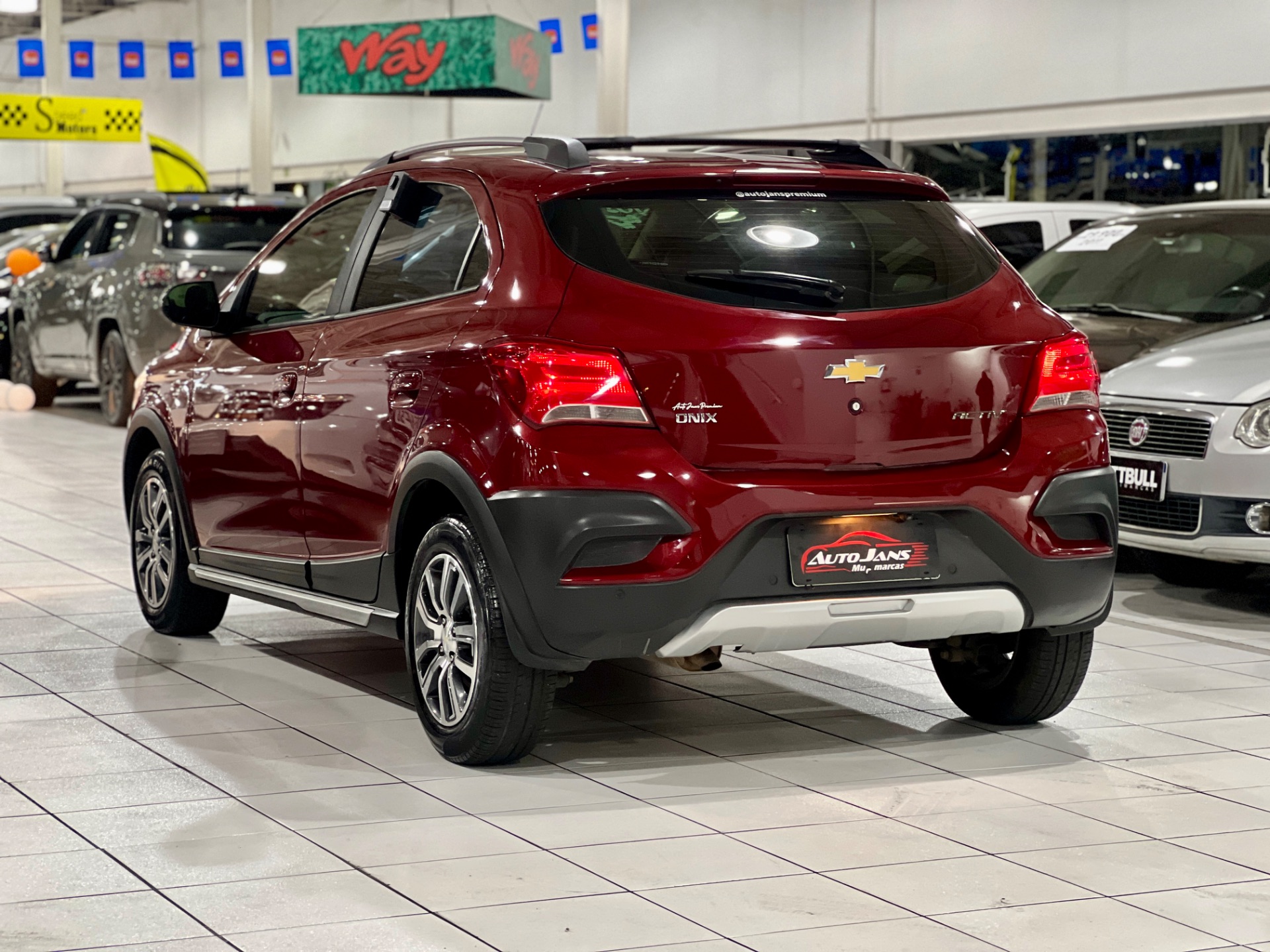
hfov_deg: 25.3
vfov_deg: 19.1
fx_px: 2825
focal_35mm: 77
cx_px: 635
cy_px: 476
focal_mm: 9
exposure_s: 1/24
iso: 320
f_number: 2.8
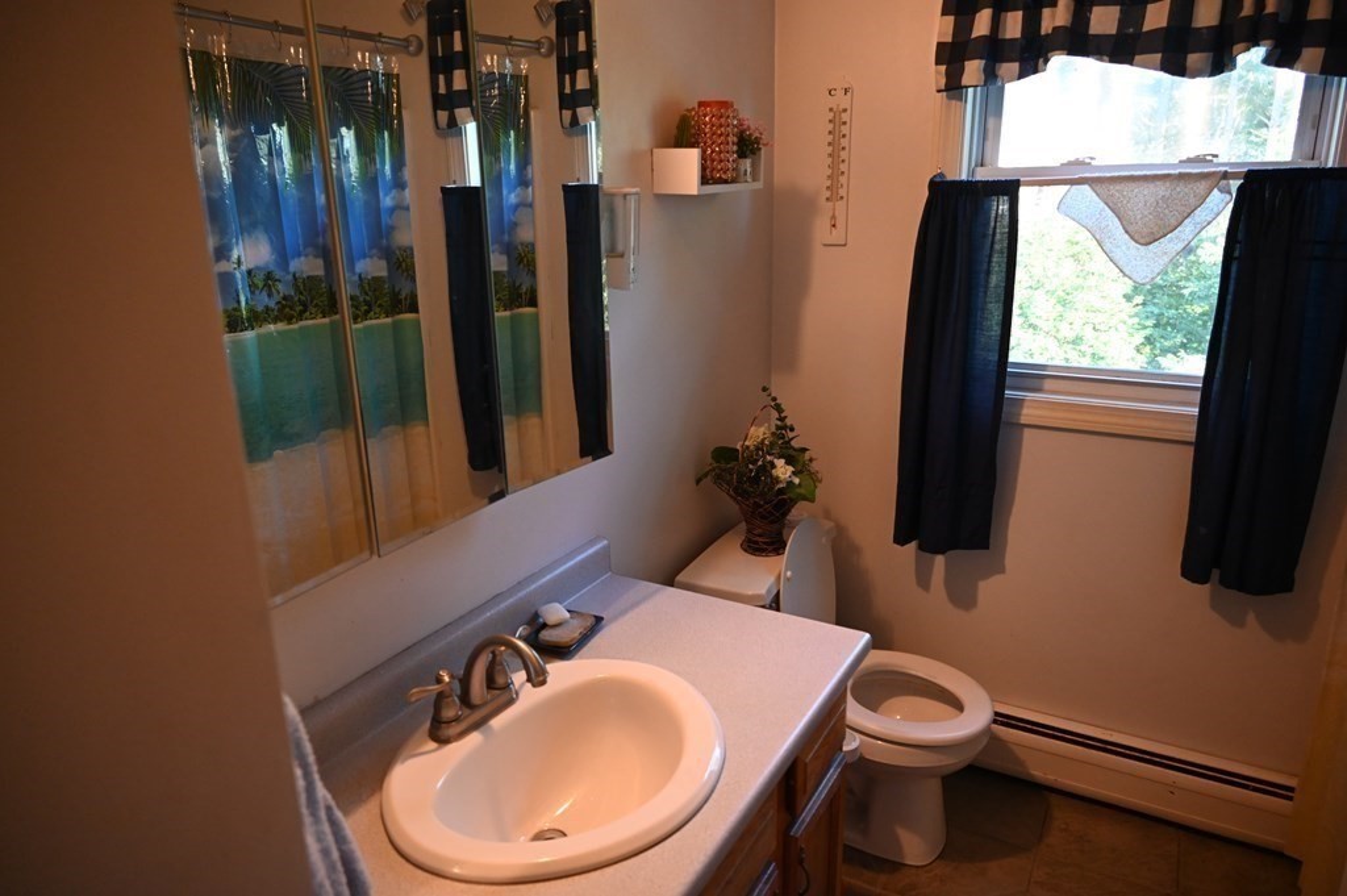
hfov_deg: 73.8
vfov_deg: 53.1
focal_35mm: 24
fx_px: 897
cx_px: 674
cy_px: 448
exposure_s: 1/125
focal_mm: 24
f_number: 4
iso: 2800
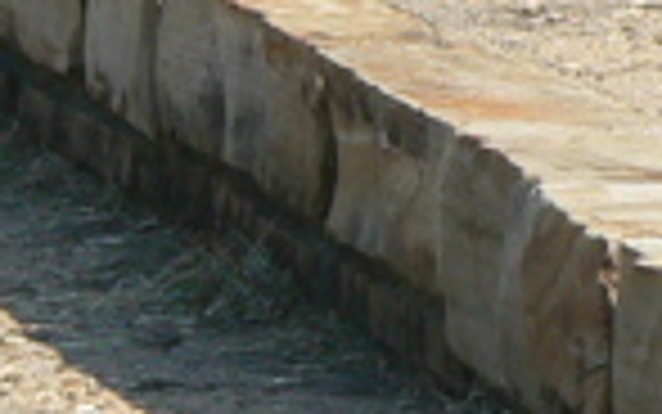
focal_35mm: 1048
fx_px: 18915
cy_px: 270
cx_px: -743
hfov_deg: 2.0
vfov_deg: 1.3
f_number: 5.6
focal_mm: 30.4
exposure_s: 1/320
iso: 80
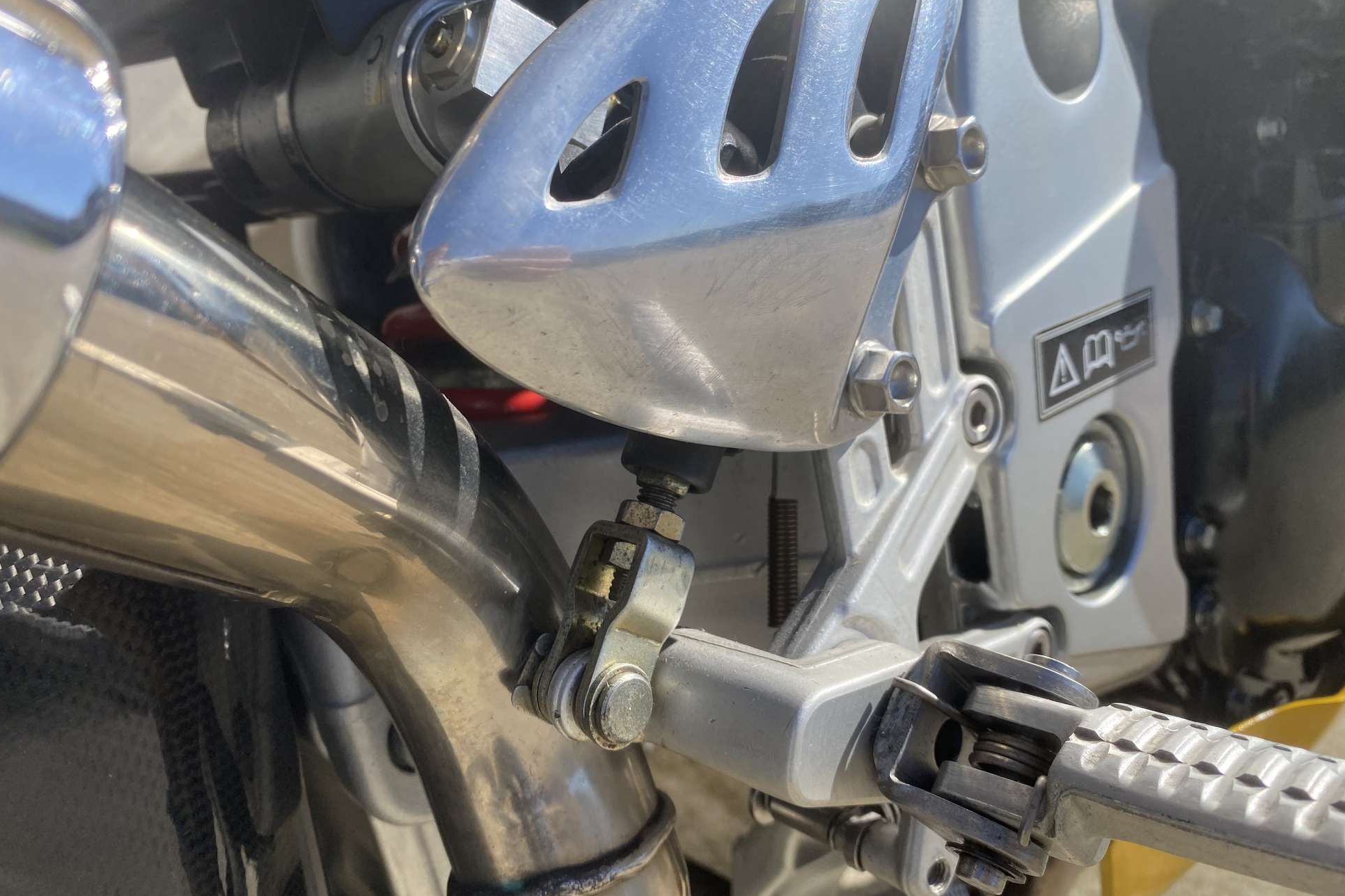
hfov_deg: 65.5
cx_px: 691
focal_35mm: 28
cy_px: 396
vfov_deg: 46.3
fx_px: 1046
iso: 32
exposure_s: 1/2513
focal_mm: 4.25
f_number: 1.8
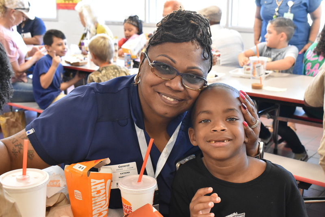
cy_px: 108
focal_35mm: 48
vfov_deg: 28.1
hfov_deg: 41.1
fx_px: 433
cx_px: 162
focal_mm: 32
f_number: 7.1
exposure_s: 1/50
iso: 2200
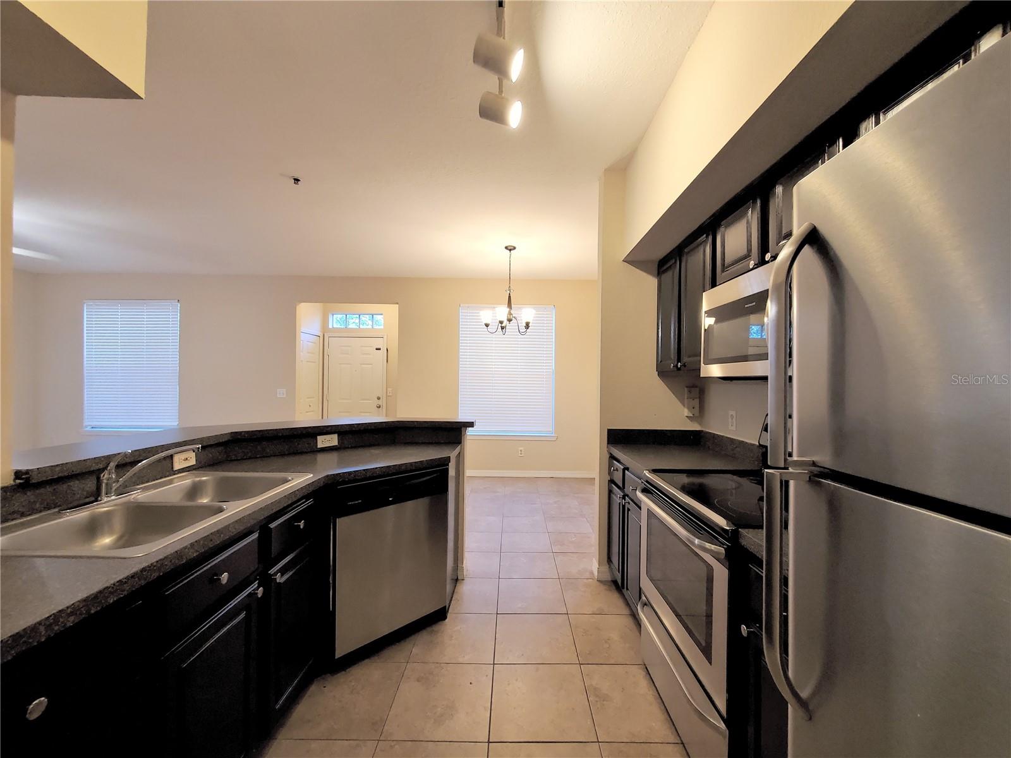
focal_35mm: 13
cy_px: 379
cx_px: 506
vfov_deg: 89.9
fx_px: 380
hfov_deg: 106.2
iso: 250
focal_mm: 1.8
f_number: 2.2
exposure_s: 1/59
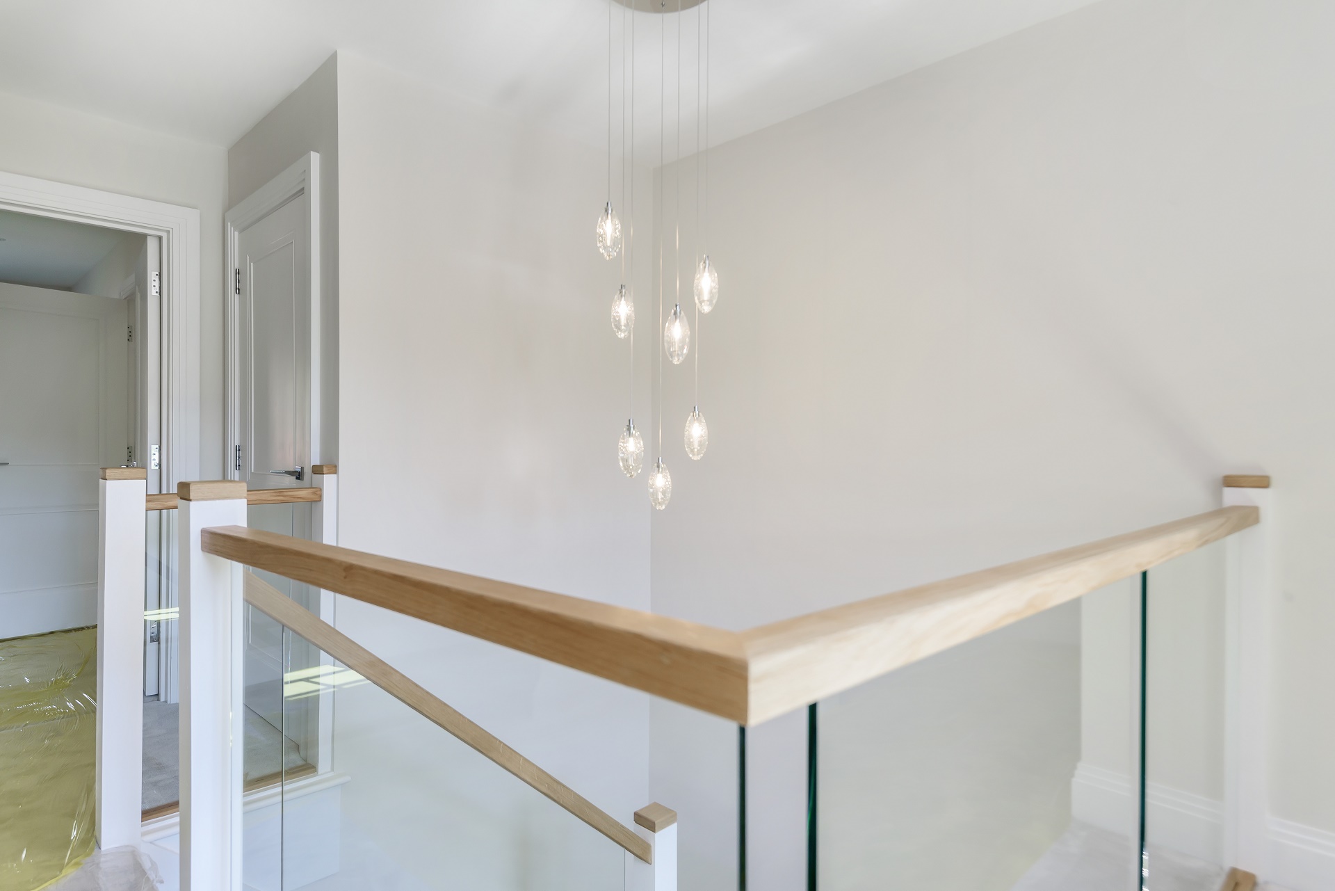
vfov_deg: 62.0
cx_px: 668
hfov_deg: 84.0
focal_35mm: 20
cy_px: 446
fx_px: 742
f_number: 5.6
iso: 250
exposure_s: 1/60
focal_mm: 20
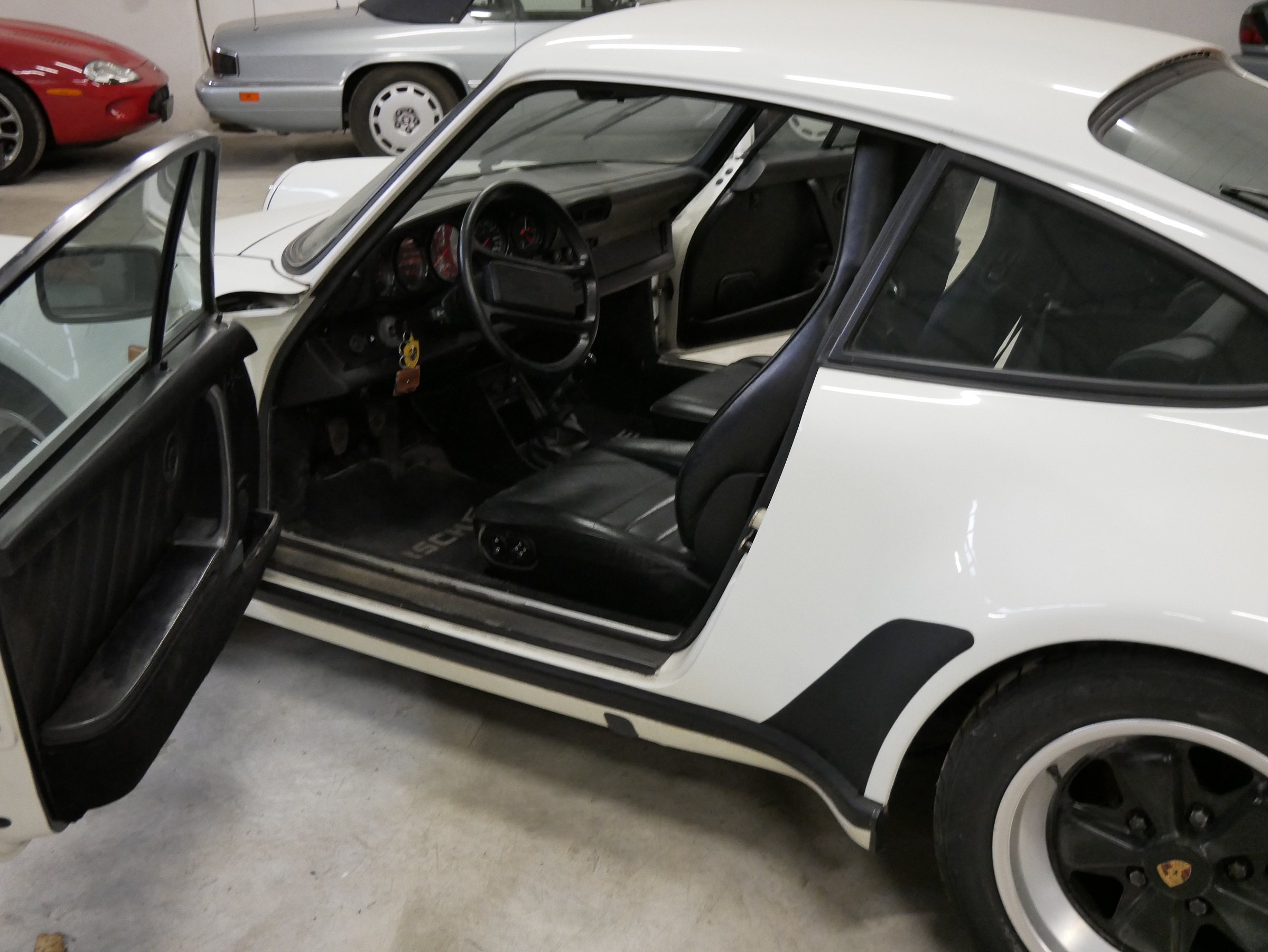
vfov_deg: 36.0
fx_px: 1466
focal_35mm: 40
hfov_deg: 46.8
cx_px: 634
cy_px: 476
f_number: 4.1
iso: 2000
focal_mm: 20
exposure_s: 1/60
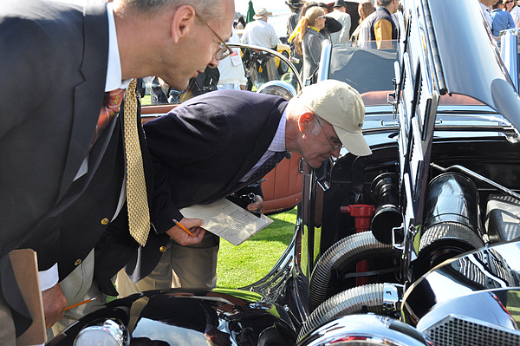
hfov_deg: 41.1
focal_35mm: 48
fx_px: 693
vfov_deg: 28.0
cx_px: 260
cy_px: 173
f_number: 8
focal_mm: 32
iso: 400
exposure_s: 1/250
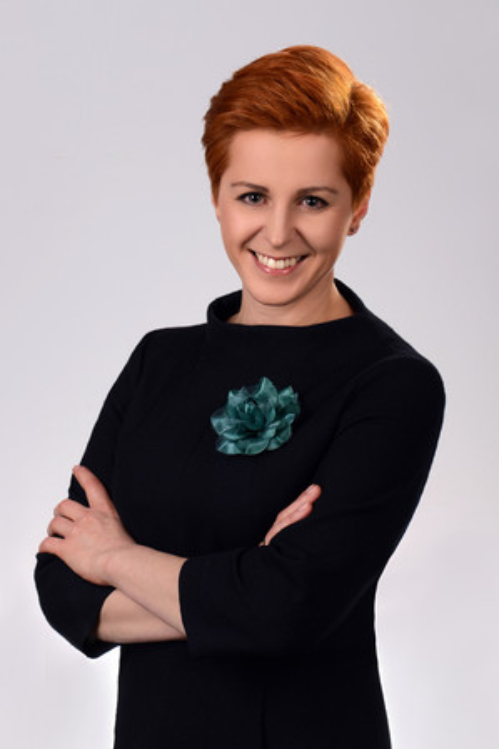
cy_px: 374
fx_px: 1290
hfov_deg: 21.9
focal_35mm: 62
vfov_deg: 32.4
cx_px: 250
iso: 100
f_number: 7.1
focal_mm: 62
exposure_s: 1/160
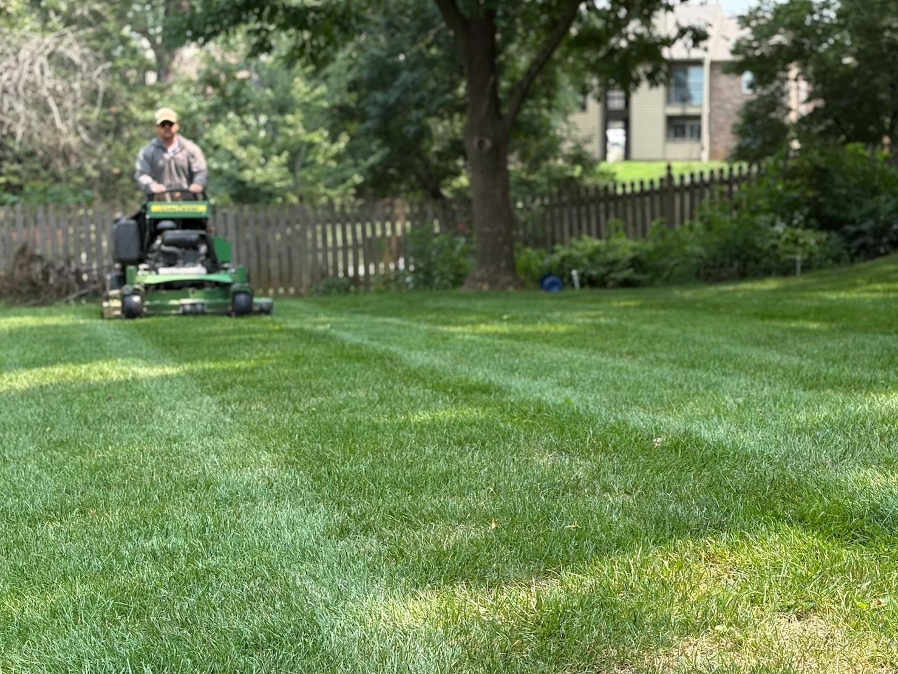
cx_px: 602
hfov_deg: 26.9
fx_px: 1868
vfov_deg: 20.4
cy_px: 415
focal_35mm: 72
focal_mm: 5.96
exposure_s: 1/747
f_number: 1.6
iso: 50
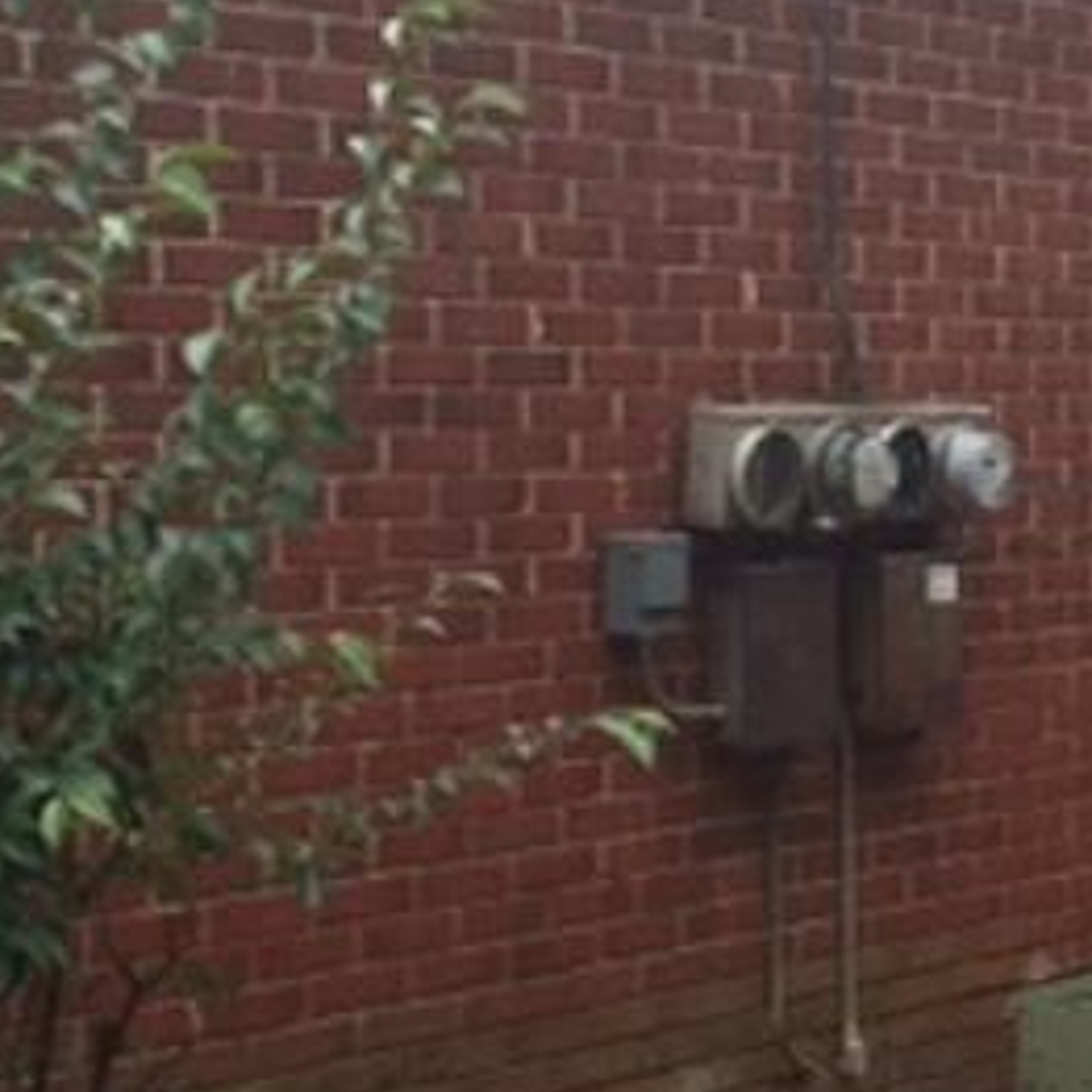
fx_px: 3569
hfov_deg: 16.6
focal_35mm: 100
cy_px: 679
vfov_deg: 17.4
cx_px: 1363
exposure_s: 1/123
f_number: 2.2
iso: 32
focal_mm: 4.15
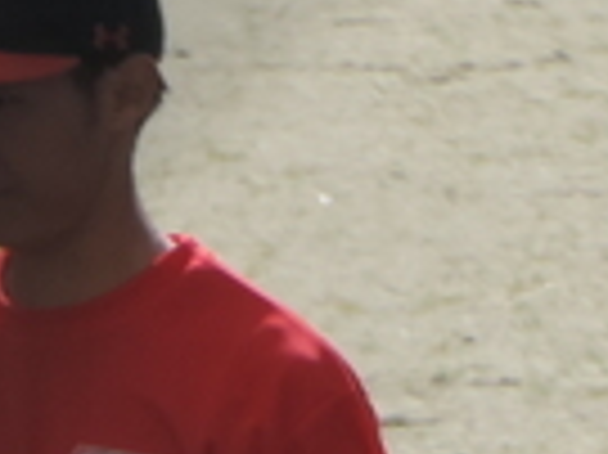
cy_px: 1038
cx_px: 1342
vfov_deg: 0.5
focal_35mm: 3260
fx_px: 57208
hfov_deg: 0.6
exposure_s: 1/400
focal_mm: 98.1
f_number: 4.9
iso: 80
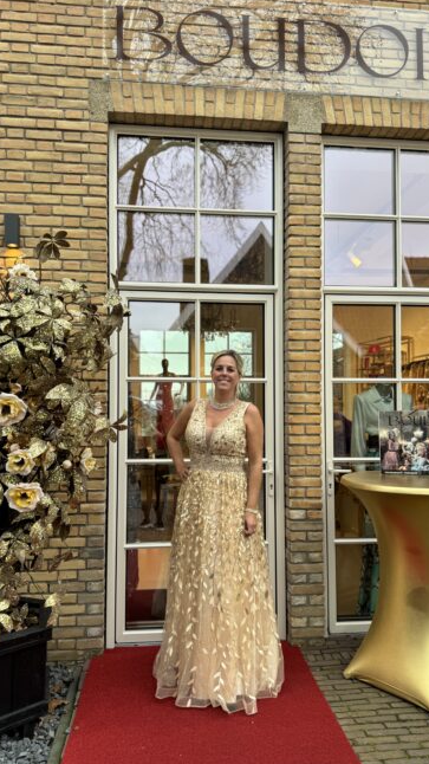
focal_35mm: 27
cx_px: 210
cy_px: 392
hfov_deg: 42.9
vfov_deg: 69.9
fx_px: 546
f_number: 1.78
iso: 64
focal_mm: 6.76
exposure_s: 1/204
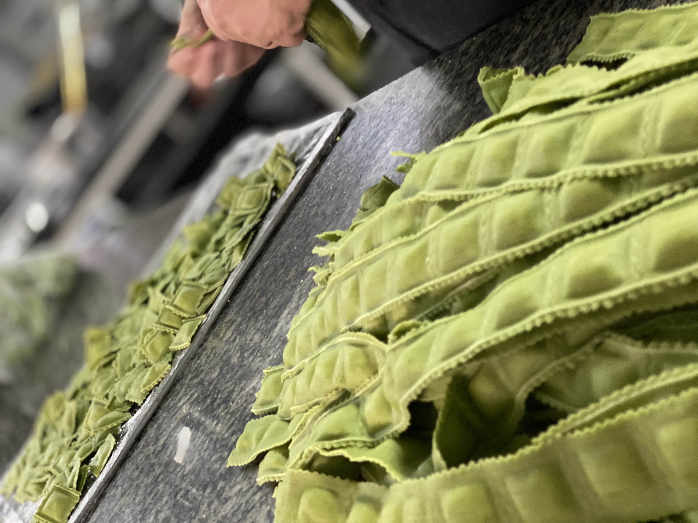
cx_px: 349
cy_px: 262
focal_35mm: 52
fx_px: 1049
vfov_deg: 28.0
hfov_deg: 36.8
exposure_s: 1/24
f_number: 2
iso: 320
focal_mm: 6
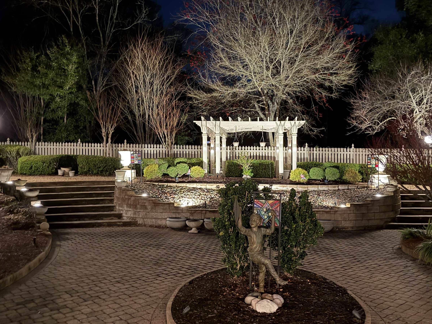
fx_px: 387
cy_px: 162
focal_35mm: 31
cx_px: 243
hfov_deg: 58.2
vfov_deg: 45.4
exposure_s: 1/9
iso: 1600
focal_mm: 6.76
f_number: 1.78
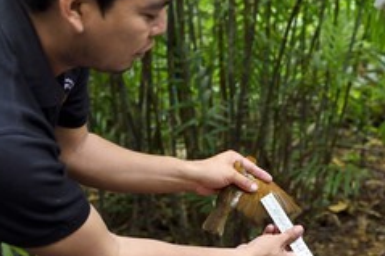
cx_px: 290
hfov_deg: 37.9
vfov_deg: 26.4
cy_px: 132
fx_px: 545
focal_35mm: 51
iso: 1600
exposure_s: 1/100
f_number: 3.2
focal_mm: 29
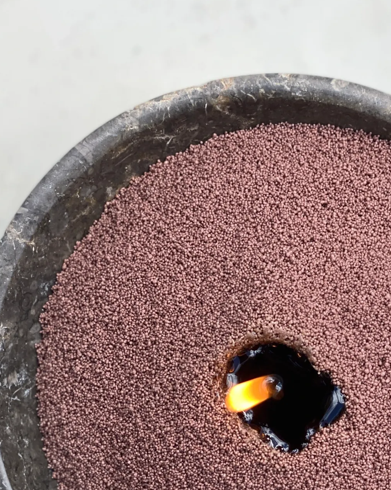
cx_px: 313
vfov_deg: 18.3
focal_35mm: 103
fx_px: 1490
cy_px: 448
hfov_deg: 14.9
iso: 20
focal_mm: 6
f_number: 2
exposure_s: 1/424
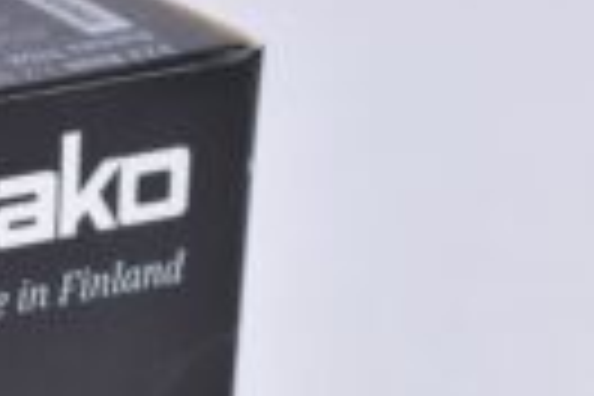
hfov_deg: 5.4
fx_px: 6192
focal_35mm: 375
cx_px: -477
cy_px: 513
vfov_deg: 3.7
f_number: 5.6
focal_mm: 55
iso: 640
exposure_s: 1/50
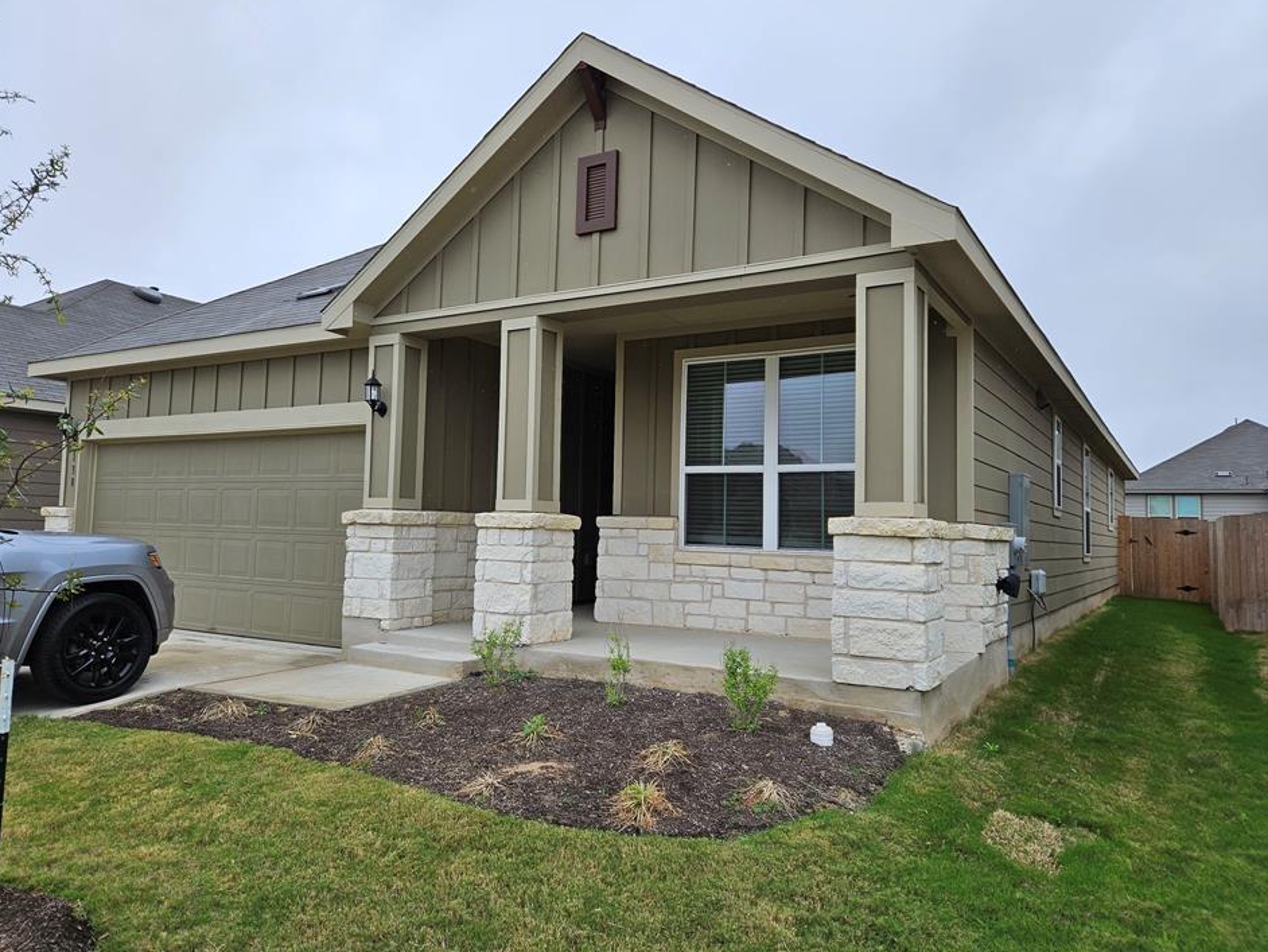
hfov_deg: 69.3
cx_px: 594
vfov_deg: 54.9
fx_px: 916
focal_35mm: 25
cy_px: 456
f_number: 1.8
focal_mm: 5.4
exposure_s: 1/369
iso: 25
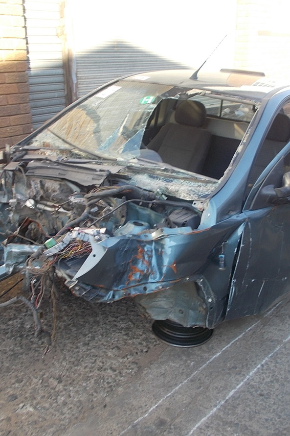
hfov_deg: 35.9
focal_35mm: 37
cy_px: 216
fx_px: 447
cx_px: 165
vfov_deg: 51.9
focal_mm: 4.6
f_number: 3.2
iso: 80
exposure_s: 1/80
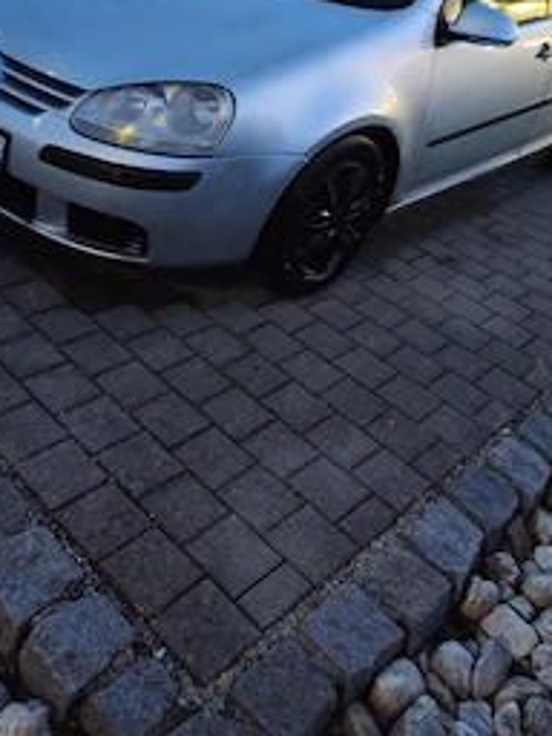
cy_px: 167
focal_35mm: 36
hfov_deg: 39.7
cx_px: 276
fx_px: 765
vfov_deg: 48.9
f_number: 1.65
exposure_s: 1/16.7
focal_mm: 6.14
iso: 1600
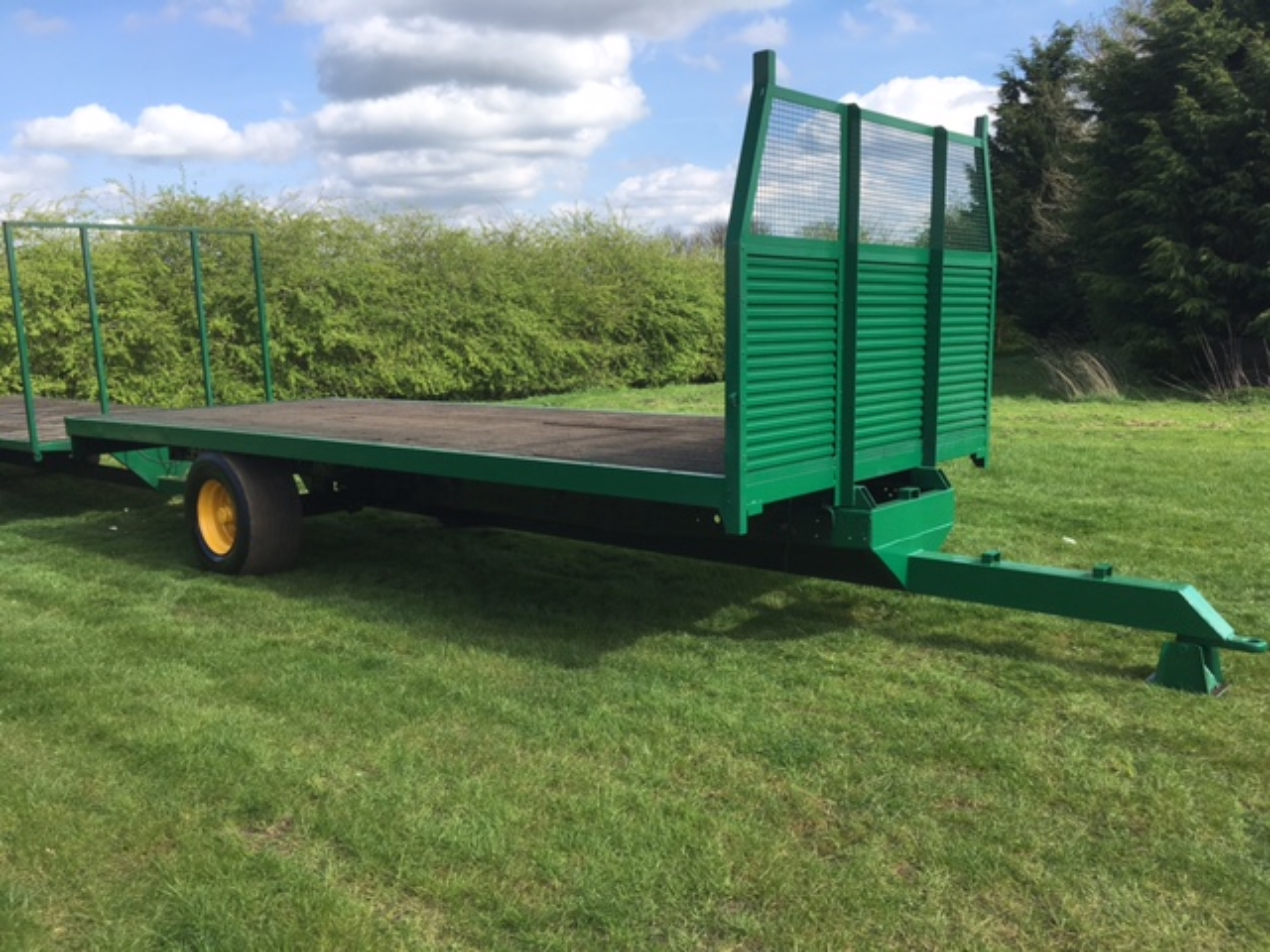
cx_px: 635
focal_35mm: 29
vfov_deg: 48.2
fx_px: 1064
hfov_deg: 61.7
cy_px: 476
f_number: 2.2
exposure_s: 1/1202
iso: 25
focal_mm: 4.15
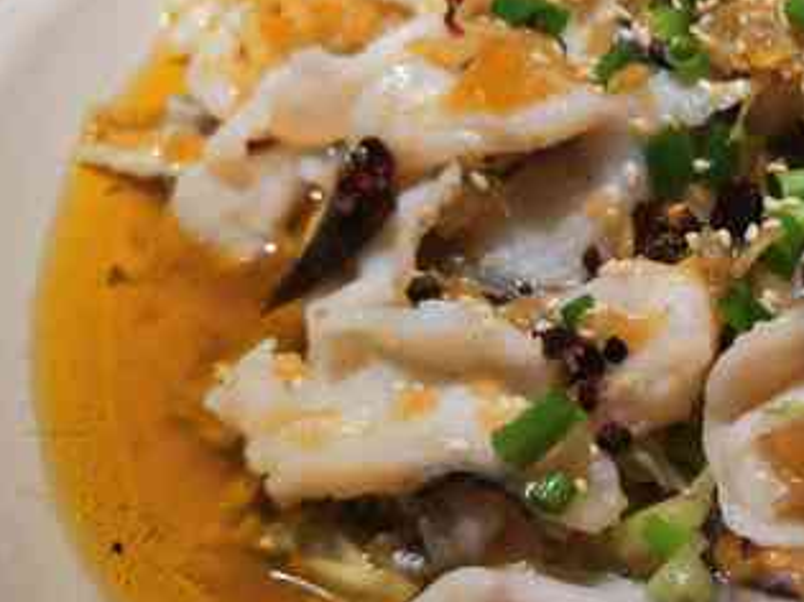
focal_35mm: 60
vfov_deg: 24.4
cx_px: 786
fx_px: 1393
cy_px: 356
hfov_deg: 30.2
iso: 100
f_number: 1.6
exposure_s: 1/100
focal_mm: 5.56
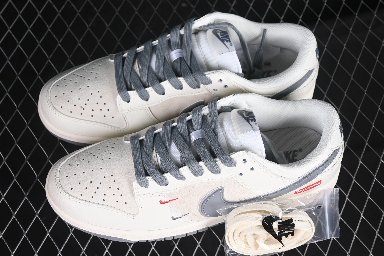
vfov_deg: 18.2
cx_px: 192
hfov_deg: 27.0
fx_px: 800
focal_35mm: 75
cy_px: 128
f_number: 7.1
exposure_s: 1/80
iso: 160
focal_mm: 50
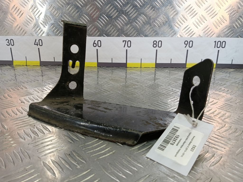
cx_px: 122
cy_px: 91
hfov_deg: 73.9
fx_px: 161
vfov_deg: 58.9
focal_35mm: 23
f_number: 1.6
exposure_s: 1/50
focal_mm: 4.11
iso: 79
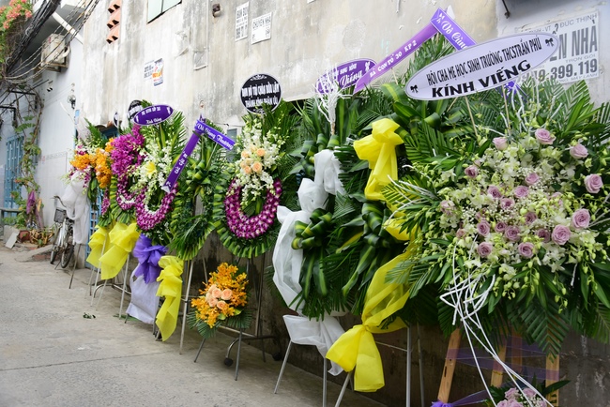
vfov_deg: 38.9
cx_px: 305
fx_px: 576
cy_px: 204
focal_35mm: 34
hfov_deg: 55.8
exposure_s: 1/80
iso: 320
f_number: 5.6
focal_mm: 34
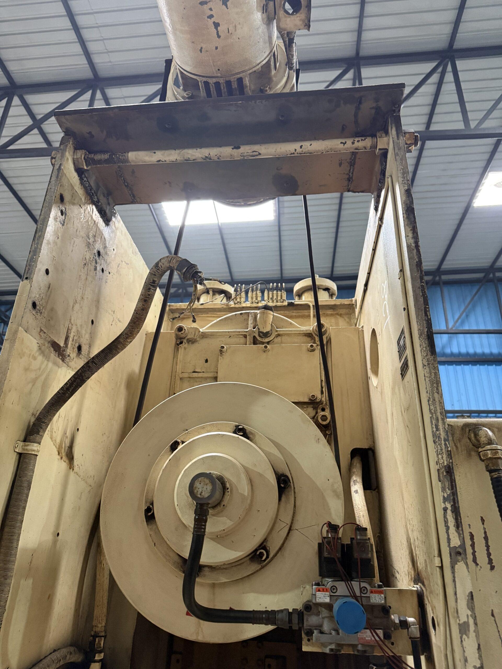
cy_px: 334
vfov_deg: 71.6
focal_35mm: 24
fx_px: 464
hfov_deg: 56.8
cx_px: 251
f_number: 1.78
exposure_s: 1/50
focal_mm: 6.76
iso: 500
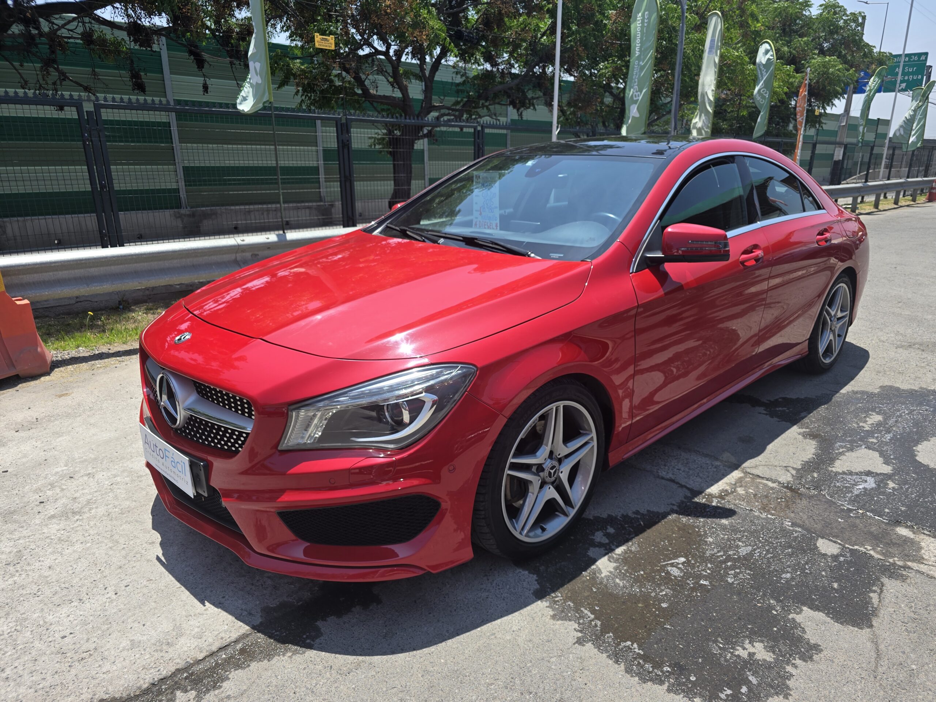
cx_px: 468
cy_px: 351
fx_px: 622
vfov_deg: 58.9
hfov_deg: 73.9
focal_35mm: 23
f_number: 1.7
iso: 12
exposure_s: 1/533
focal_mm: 6.3
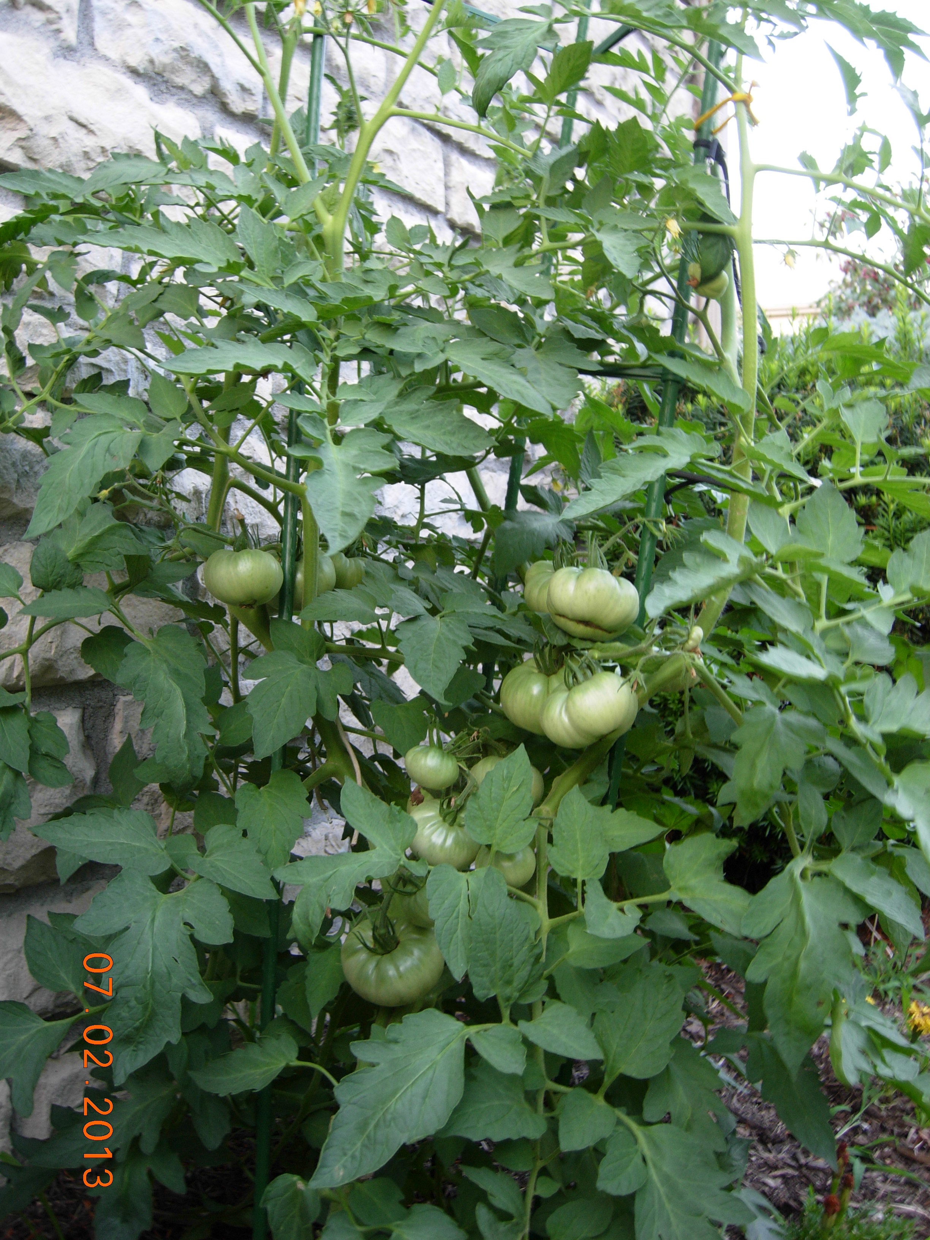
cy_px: 620
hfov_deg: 35.1
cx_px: 465
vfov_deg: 45.8
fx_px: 1469
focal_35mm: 41
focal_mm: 8.5
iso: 50
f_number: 2.9
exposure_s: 1/10.3
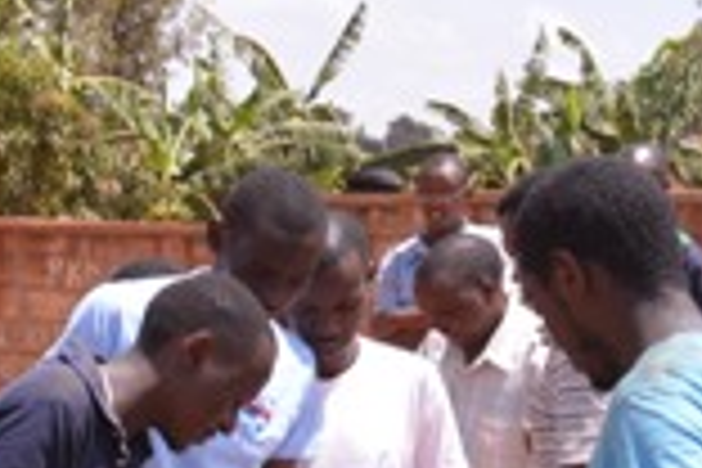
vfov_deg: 10.2
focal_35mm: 133
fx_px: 2593
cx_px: -288
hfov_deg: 14.6
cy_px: 551
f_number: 8
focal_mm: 18
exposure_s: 1/200
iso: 100
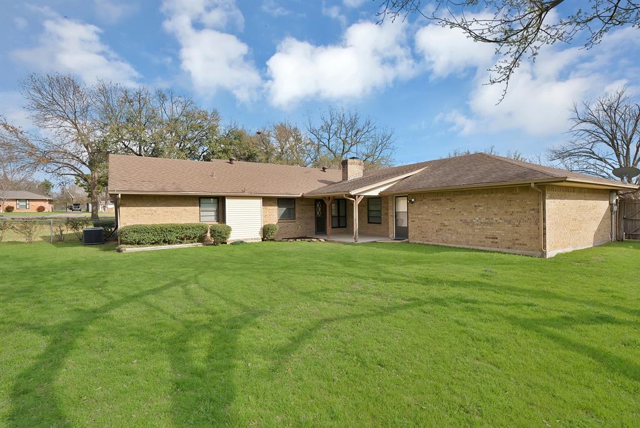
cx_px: 320
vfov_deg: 73.8
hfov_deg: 96.7
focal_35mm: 16
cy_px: 214
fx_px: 285
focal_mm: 16
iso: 640
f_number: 9
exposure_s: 1/250
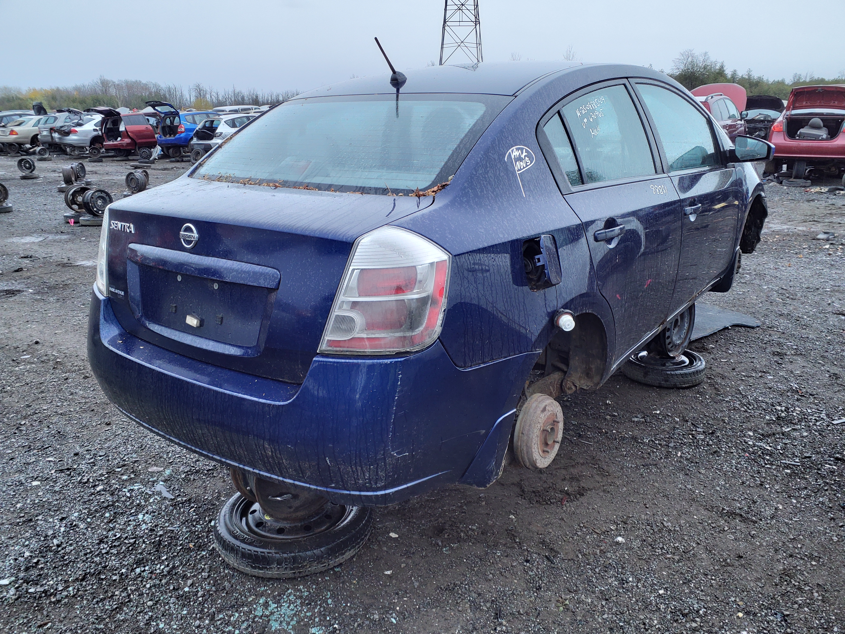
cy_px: 317
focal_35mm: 26
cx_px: 422
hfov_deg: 67.3
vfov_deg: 53.1
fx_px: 635
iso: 50
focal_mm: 3.58
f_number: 1.9
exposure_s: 1/60
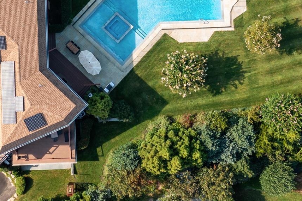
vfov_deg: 20.0
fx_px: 562
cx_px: 95
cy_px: 25
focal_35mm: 67
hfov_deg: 29.8
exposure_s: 1/120
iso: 100
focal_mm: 10.26
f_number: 4.5
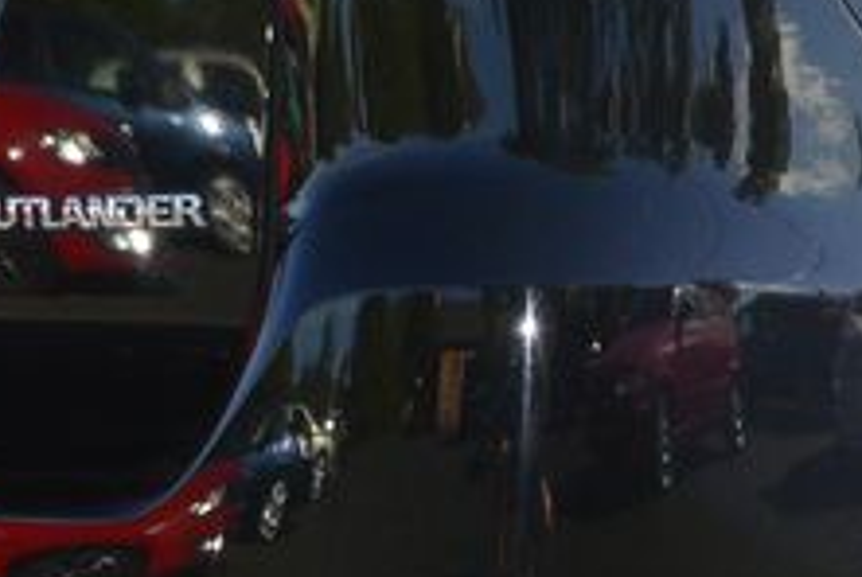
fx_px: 2997
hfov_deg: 15.9
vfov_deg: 11.0
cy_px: 244
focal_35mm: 125
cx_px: 944
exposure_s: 1/250
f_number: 6.3
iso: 160
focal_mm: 10
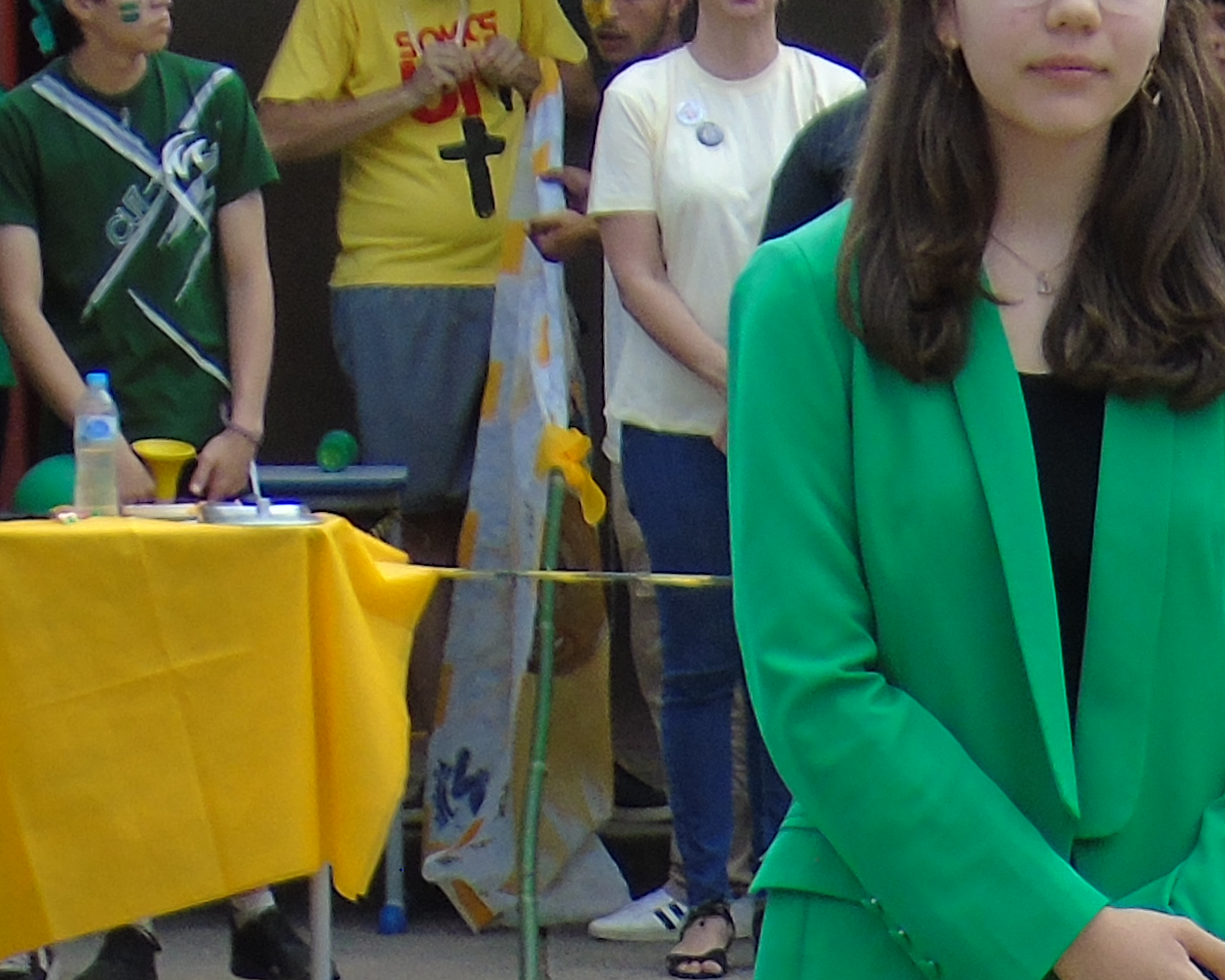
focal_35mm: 336
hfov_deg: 5.7
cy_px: 944
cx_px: 1791
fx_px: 12184
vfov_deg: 4.6
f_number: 4.1
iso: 80
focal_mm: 15
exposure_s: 1/250
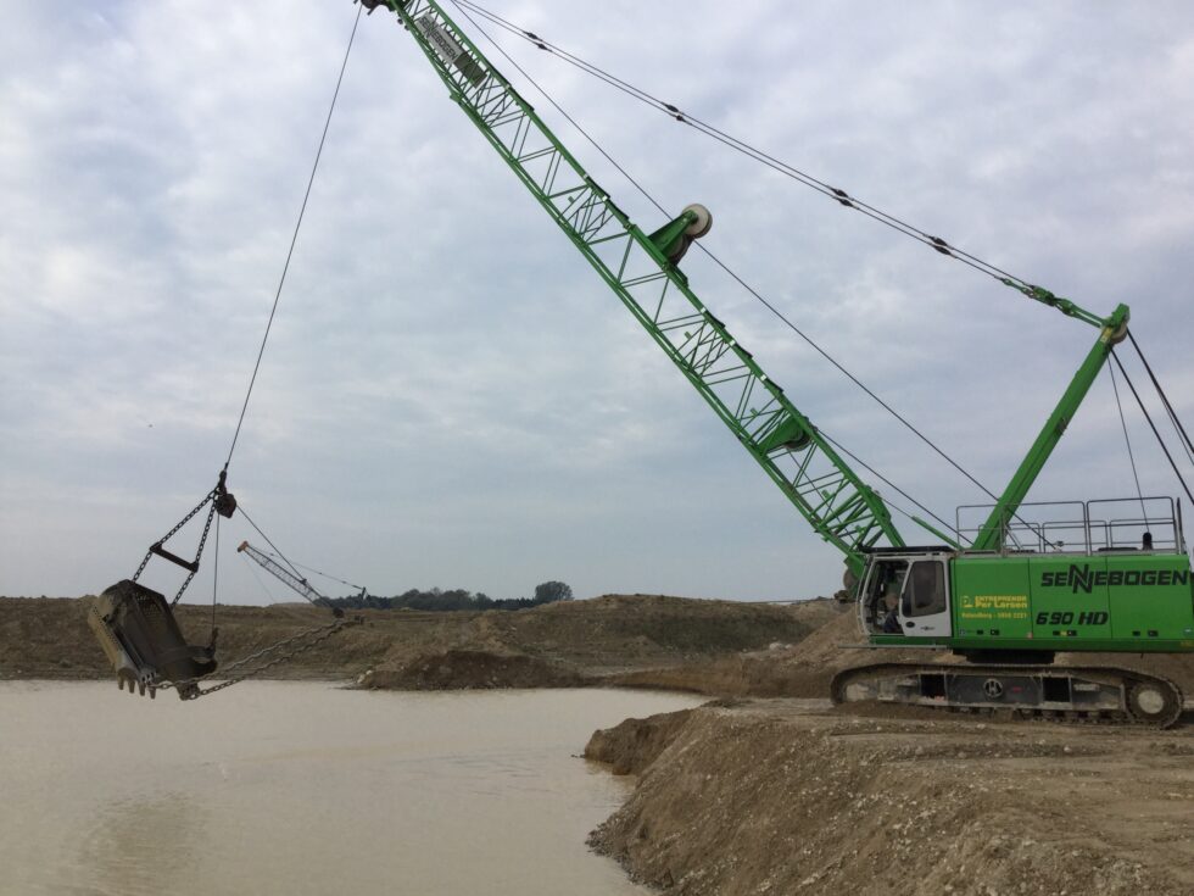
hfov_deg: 58.4
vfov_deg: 45.4
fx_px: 1069
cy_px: 448
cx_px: 597
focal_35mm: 31
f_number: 2.4
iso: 25
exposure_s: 1/981
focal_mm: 3.3
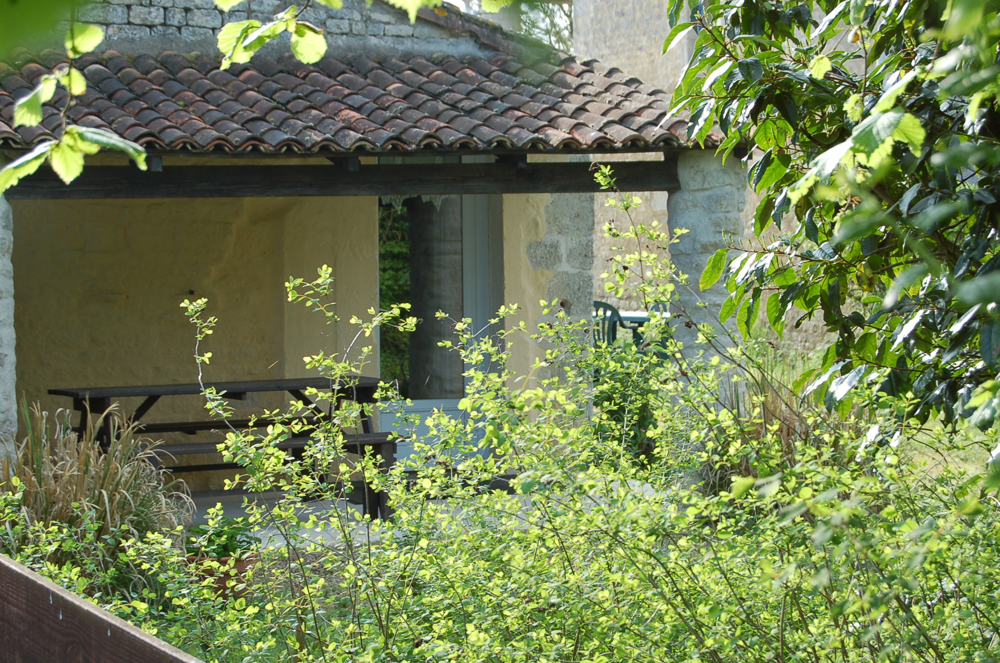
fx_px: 2080
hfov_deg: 27.0
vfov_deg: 18.1
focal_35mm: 75
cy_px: 332
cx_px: 500
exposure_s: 1/160
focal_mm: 50
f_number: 6.3
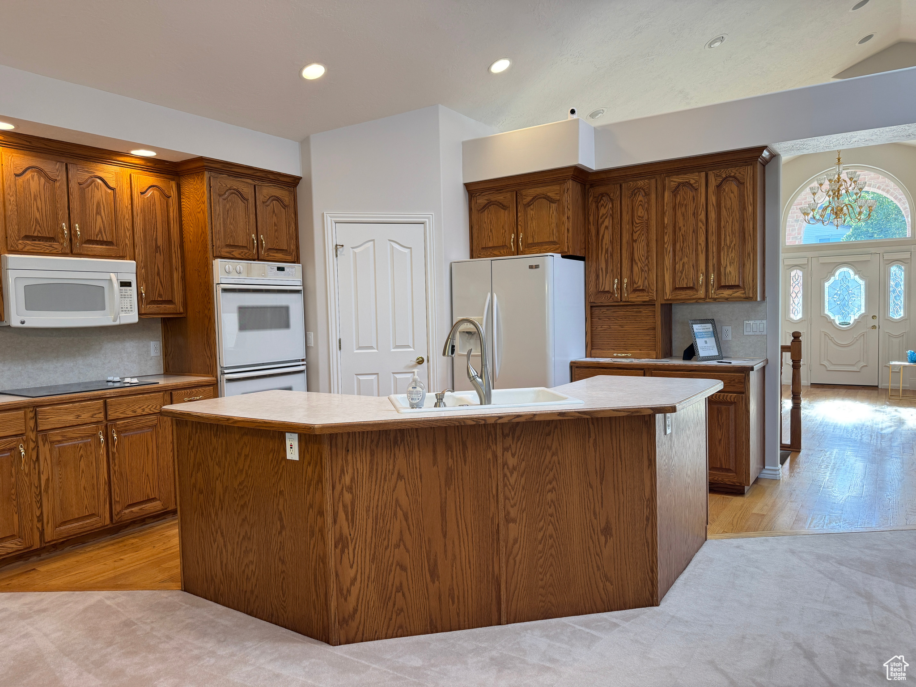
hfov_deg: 71.6
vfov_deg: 56.8
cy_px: 344
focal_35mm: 24
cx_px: 458
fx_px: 635
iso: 125
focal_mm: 6.76
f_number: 1.78
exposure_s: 1/120
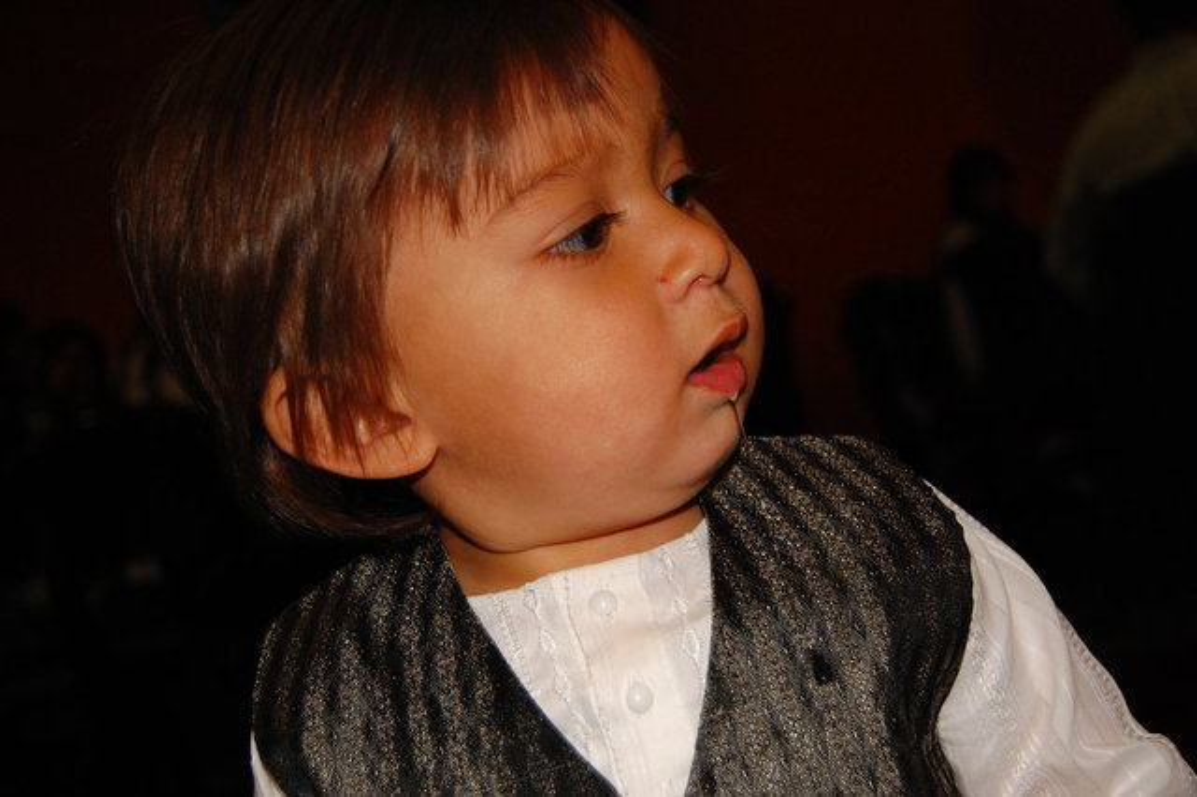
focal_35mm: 48
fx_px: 1595
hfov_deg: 41.1
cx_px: 598
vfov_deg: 28.0
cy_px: 398
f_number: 4.5
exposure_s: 1/60
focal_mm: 32
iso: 400
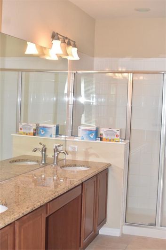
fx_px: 364
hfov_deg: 25.7
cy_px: 125
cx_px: 83
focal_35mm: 52
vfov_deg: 37.9
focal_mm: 35
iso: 400
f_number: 4
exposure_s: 1/125
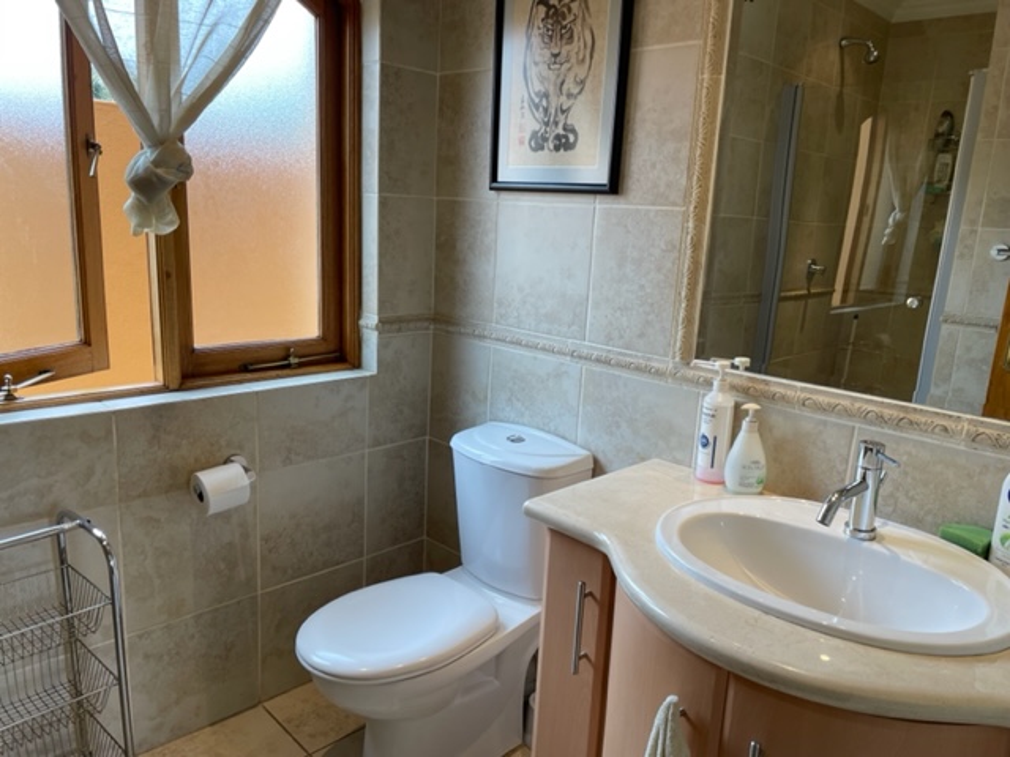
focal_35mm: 26
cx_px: 505
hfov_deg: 67.3
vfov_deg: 53.1
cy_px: 378
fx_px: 759
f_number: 1.6
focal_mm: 4.2
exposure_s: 1/162
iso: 32
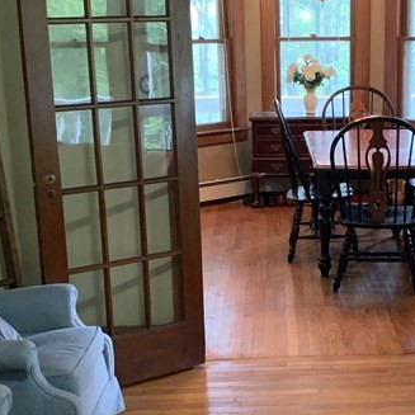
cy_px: 294
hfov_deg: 23.7
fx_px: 977
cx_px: 320
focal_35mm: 72
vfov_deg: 23.8
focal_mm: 4.25
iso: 400
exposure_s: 1/30
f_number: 1.8
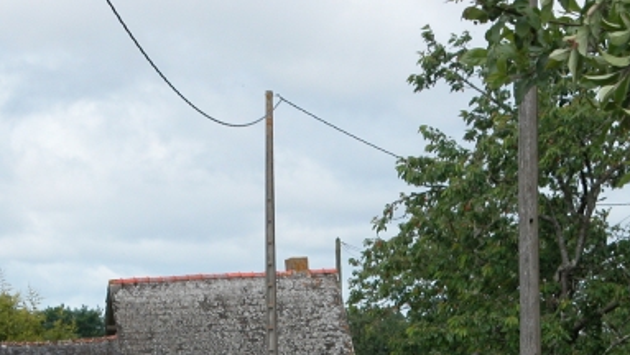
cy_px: 404
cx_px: 239
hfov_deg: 9.6
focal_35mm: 225
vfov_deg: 5.4
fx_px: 3761
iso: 100
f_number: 5.3
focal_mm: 29.5
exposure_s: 1/436
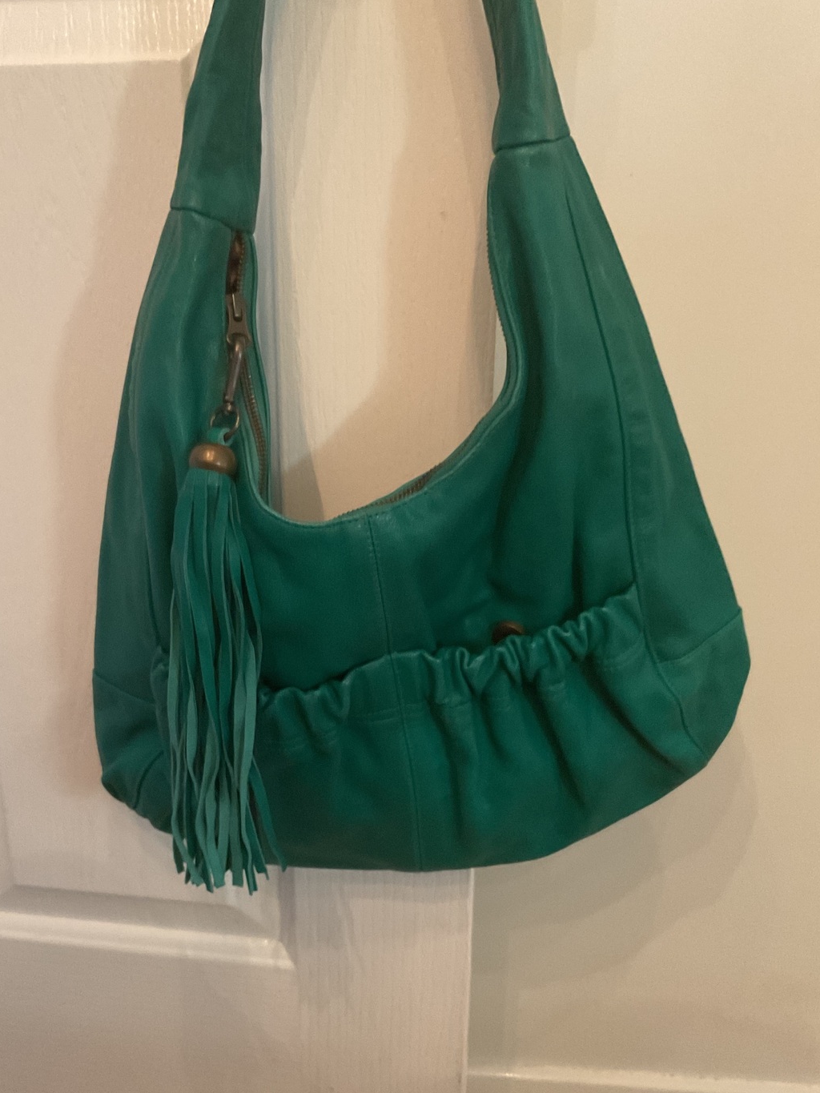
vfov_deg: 53.9
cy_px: 599
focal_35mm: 34
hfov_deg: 41.7
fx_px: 1074
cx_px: 360
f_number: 1.8
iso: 320
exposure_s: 1/30
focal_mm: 3
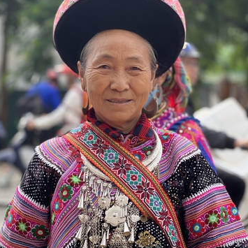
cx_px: 103
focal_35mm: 92
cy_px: 124
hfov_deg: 18.9
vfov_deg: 18.9
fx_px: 746
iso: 40
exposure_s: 1/159
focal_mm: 9
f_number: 2.8
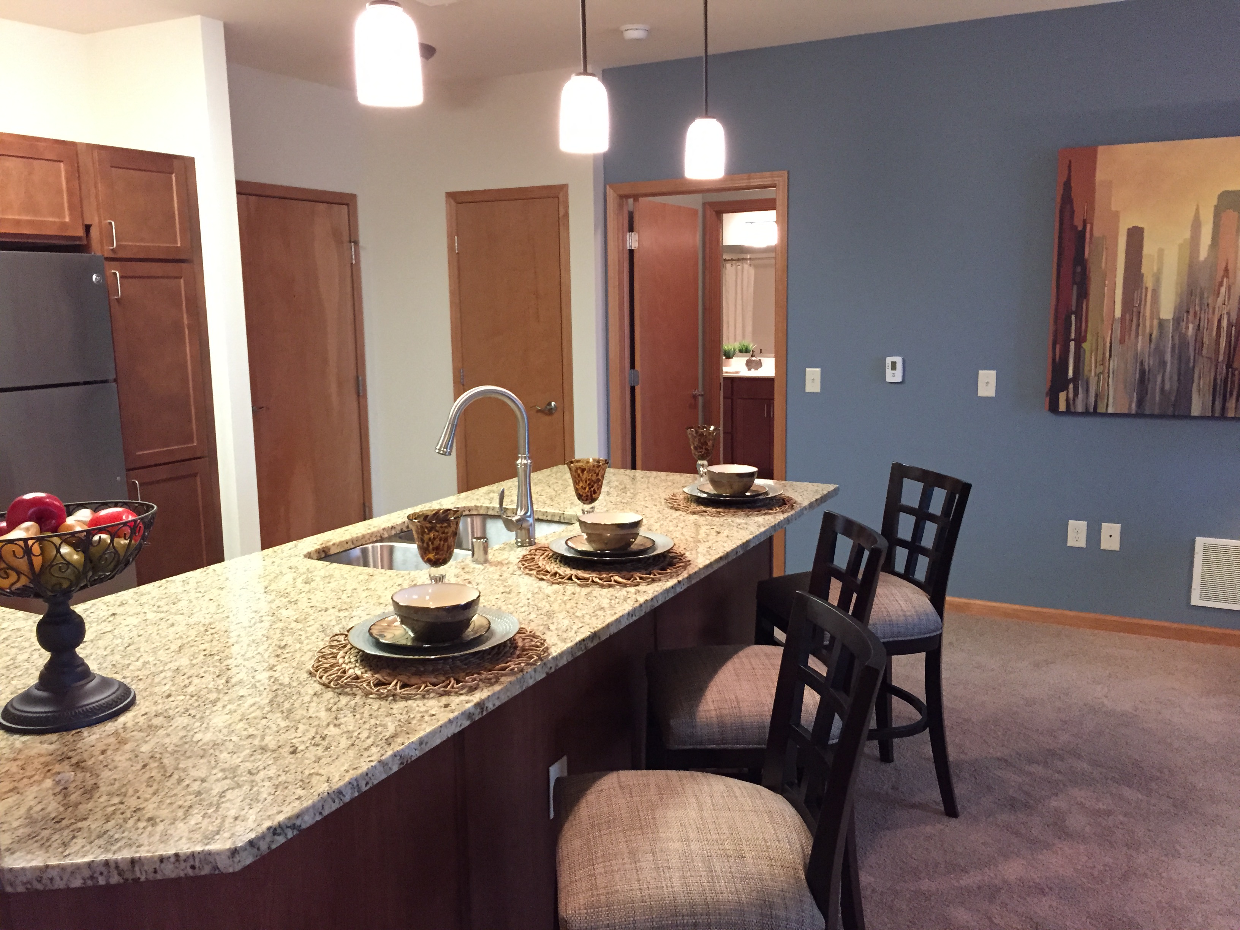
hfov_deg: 61.7
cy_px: 465
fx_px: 1039
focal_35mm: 29
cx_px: 620
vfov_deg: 48.2
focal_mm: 4.15
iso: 250
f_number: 2.2
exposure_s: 1/30
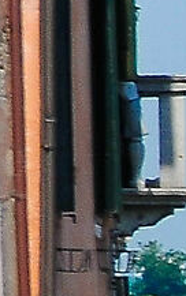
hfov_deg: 0.6
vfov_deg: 0.9
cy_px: 576
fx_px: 19143
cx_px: 981
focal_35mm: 2365
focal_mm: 140
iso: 200
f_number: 18
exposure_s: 1/125
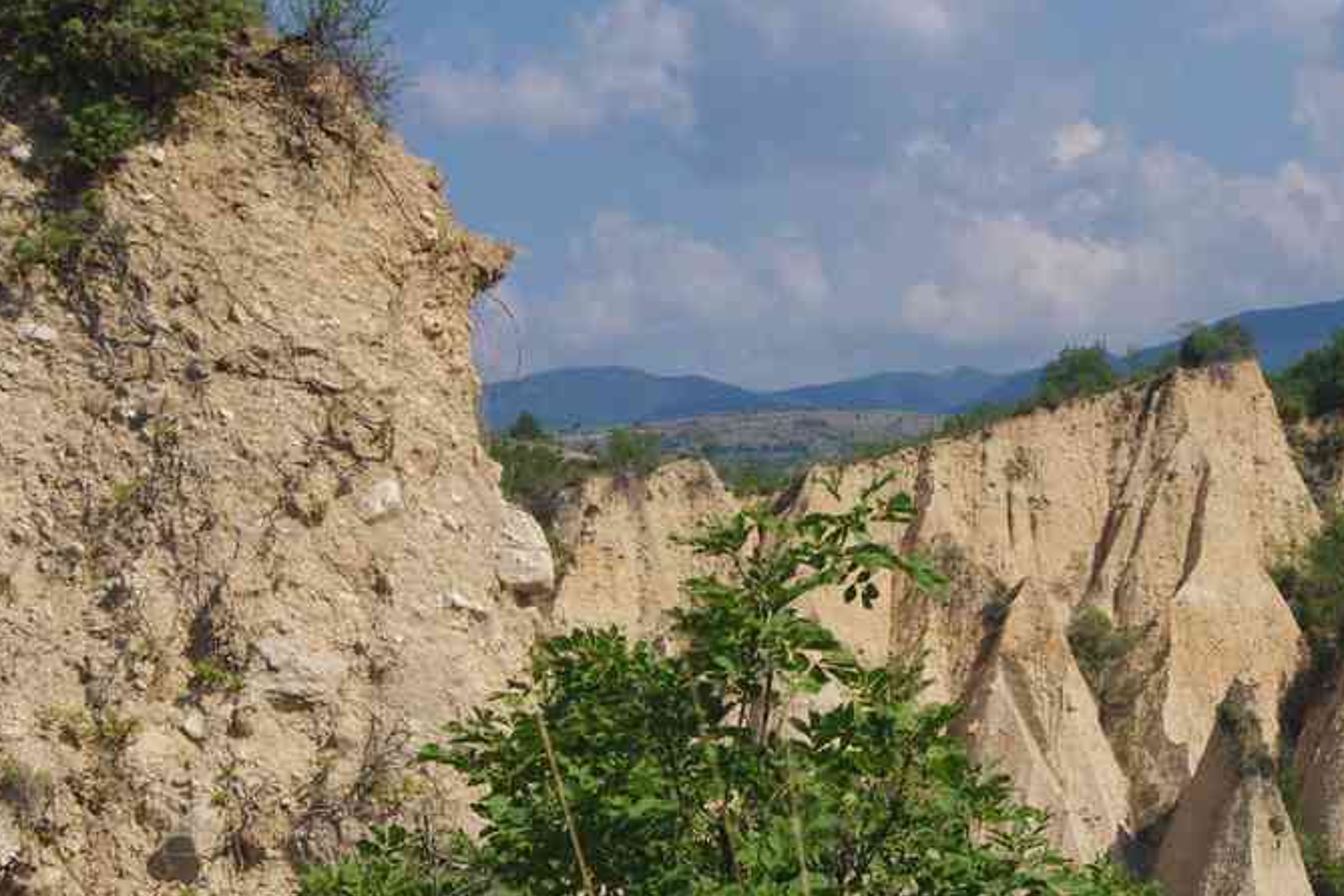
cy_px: 569
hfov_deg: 18.2
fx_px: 4181
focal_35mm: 112
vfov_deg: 12.2
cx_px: 925
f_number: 11
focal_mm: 50
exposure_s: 1/125
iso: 200
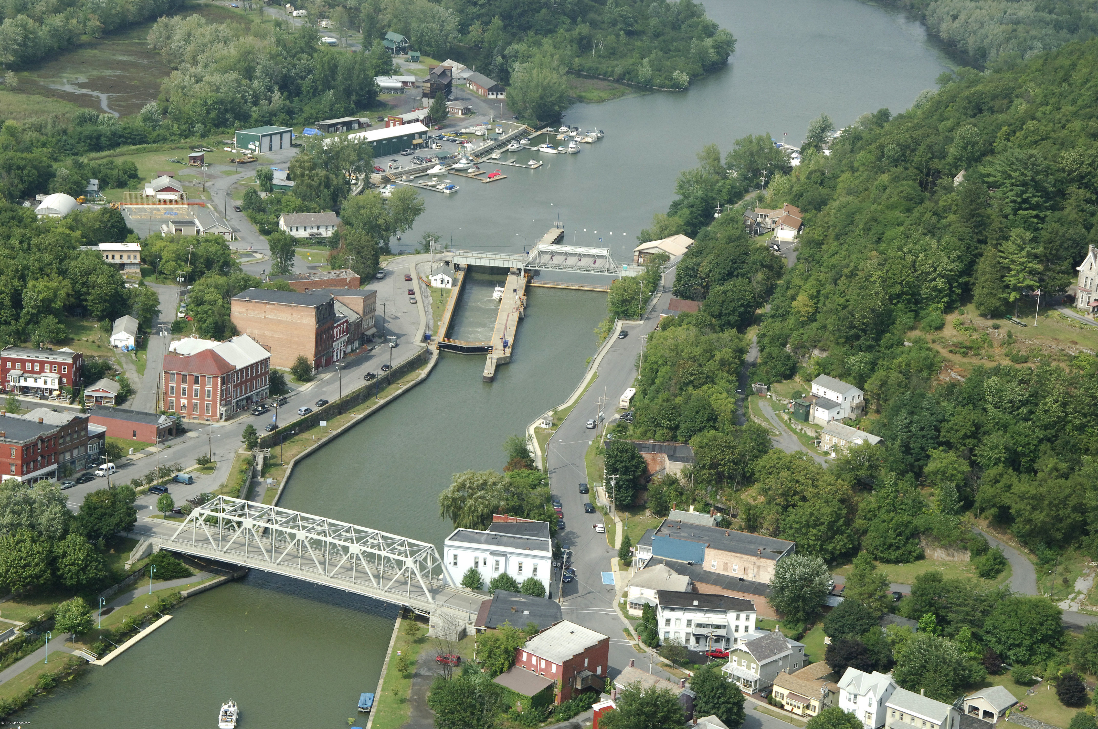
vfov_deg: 15.7
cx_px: 549
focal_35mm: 87
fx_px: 2650
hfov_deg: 23.4
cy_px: 364
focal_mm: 58
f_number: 9
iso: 500
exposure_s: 1/800
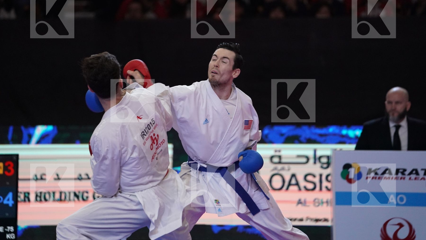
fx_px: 2372
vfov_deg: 5.8
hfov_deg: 10.3
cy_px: 101
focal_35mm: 210
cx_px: 213
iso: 4000
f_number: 2.8
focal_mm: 200
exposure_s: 1/1000
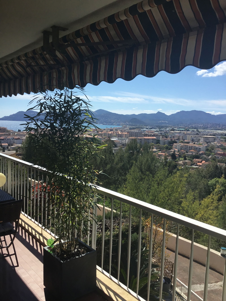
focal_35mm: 31
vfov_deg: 58.3
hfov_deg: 45.4
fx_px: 270
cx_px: 113
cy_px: 150
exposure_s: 1/1335
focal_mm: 3.3
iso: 25
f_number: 2.4
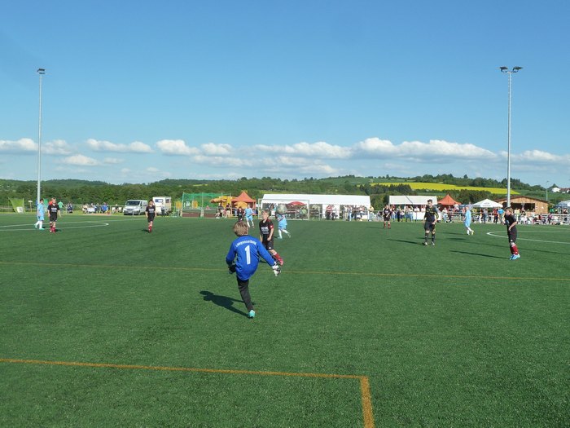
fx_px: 609
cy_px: 214
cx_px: 285
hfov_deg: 50.1
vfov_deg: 38.7
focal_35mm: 37
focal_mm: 6.1
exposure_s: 1/400
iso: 125
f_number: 5
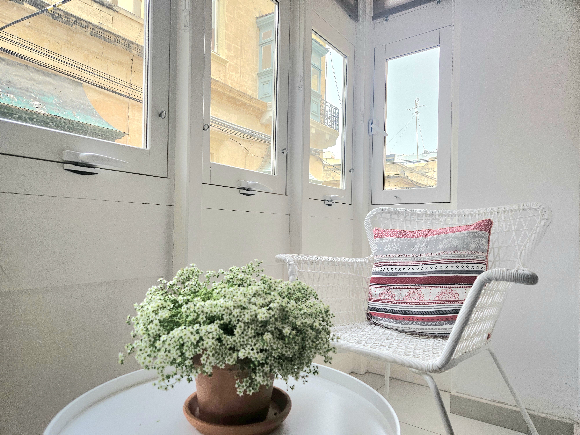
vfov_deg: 58.9
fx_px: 385
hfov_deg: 73.9
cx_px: 290
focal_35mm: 23
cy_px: 218
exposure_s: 1/192
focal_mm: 5.4
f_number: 1.8
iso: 125
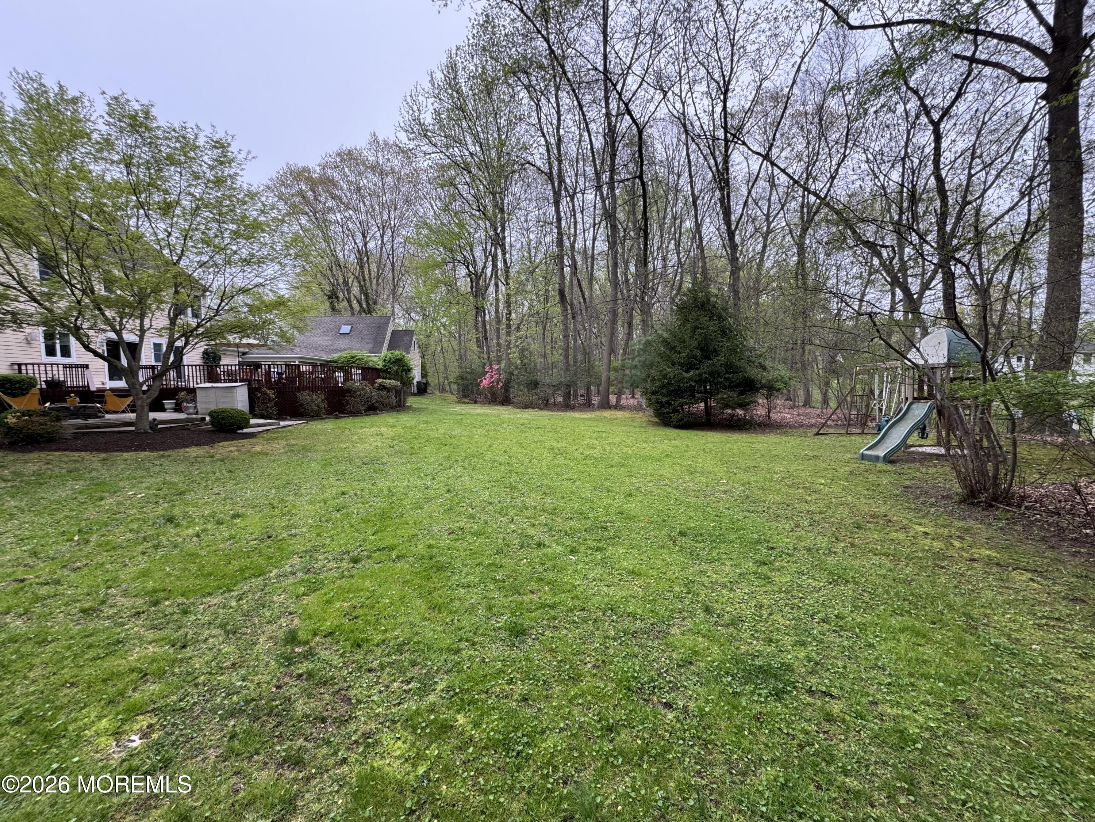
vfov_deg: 85.7
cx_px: 548
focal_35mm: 14
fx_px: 443
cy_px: 411
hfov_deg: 102.1
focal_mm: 2.22
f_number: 2.2
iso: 64
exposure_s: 1/99
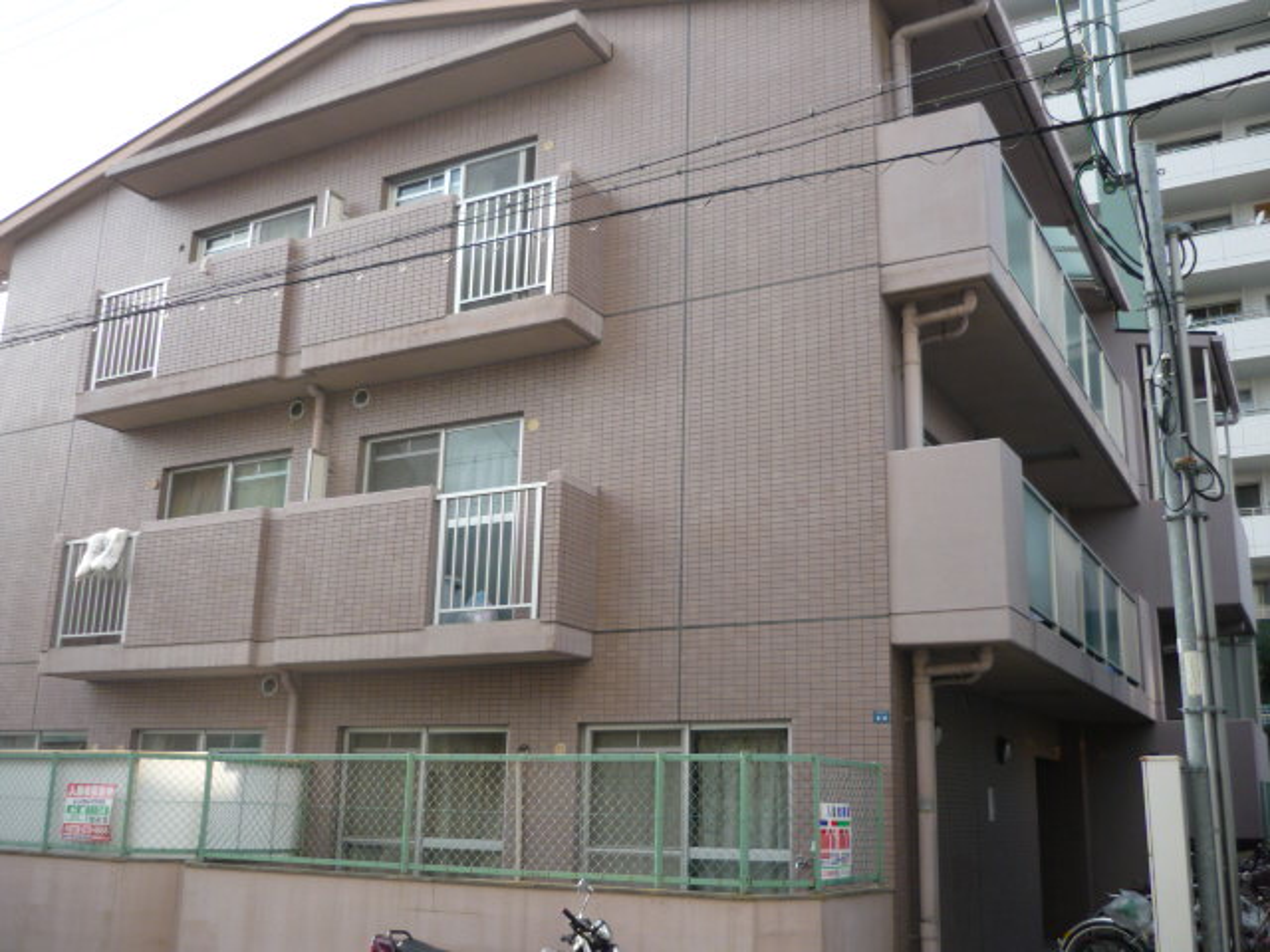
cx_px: 635
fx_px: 1211
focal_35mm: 33
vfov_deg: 42.9
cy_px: 476
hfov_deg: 55.4
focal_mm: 5.5
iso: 100
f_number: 2.8
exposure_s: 1/250
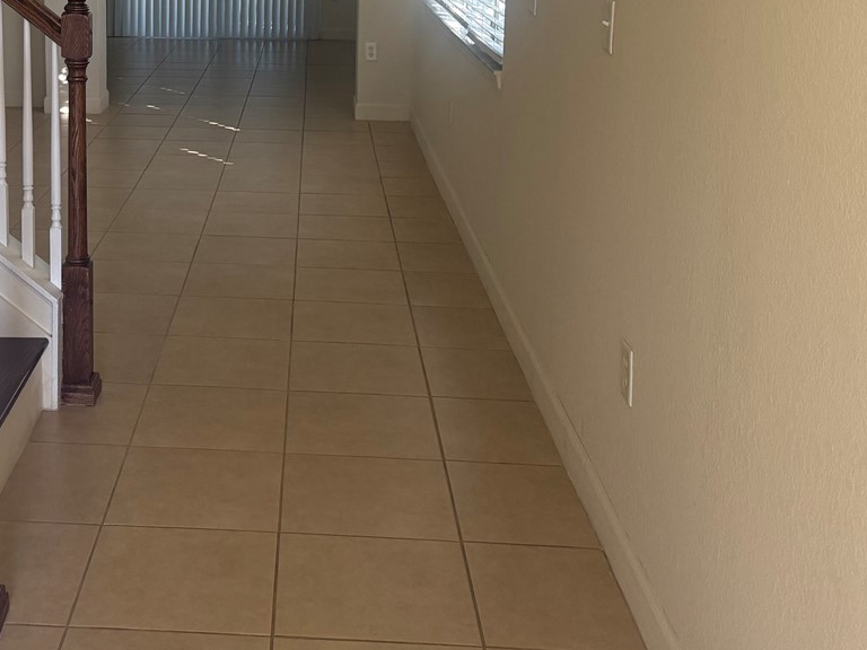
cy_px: 72
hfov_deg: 37.2
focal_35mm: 50
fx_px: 1252
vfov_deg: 28.1
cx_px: 208
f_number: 1.78
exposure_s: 1/241
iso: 160
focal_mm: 6.76
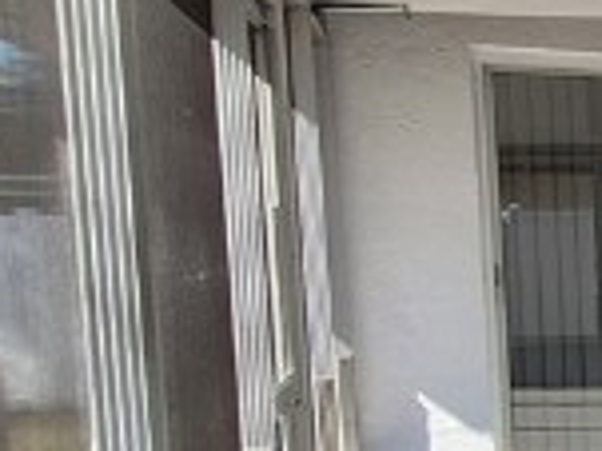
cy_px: 419
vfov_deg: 16.5
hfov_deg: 14.7
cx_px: 1419
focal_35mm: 88
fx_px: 1529
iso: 50
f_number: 2.2
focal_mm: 1.74
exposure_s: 1/546
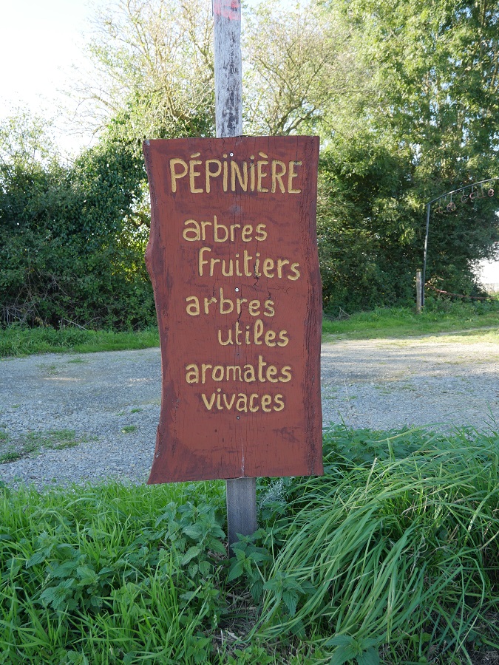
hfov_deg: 46.8
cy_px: 332
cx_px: 250
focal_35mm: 30
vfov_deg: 60.0
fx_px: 577
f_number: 4.5
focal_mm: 15
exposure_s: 1/125
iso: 200
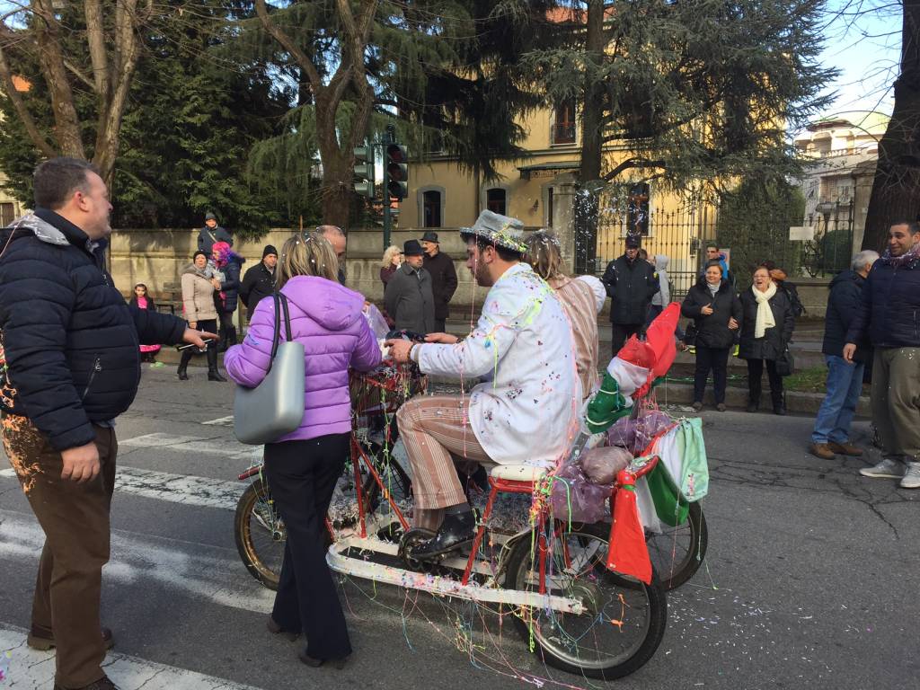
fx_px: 771
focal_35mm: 29
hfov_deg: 61.7
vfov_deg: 48.2
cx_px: 460
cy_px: 345
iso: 32
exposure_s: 1/347
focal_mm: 4.15
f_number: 2.2
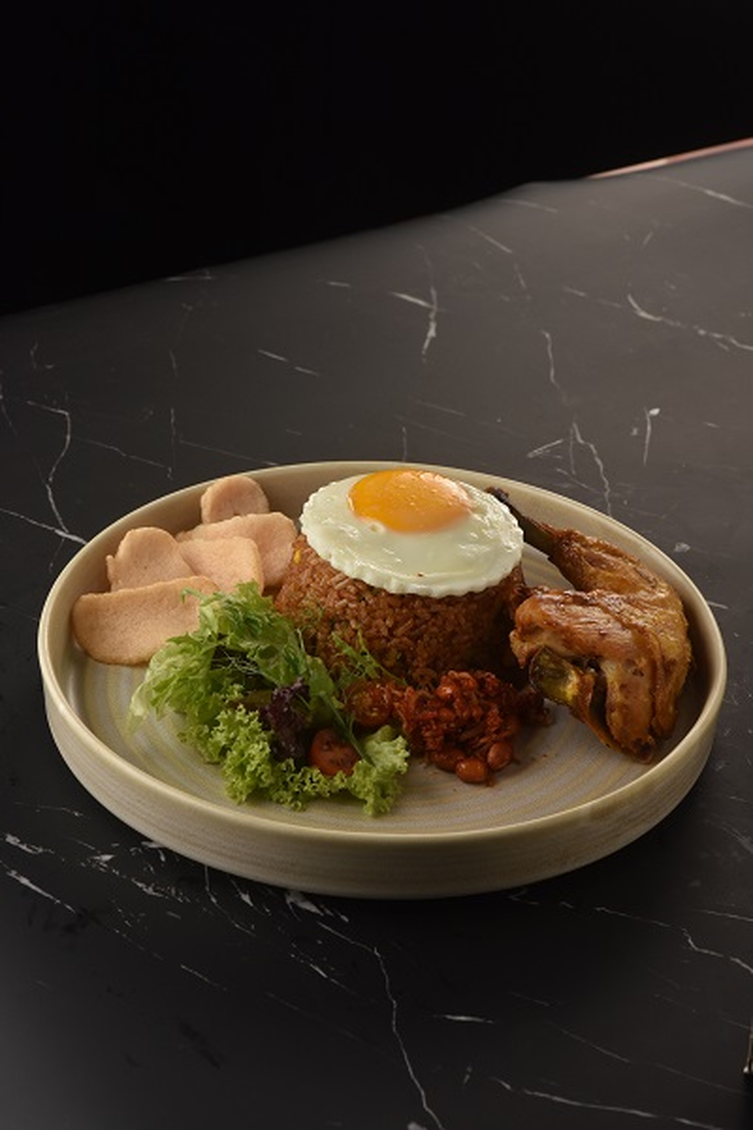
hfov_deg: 13.7
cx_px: 376
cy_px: 565
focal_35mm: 100
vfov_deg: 20.4
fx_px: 3137
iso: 400
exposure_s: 1/100
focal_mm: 100
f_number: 13
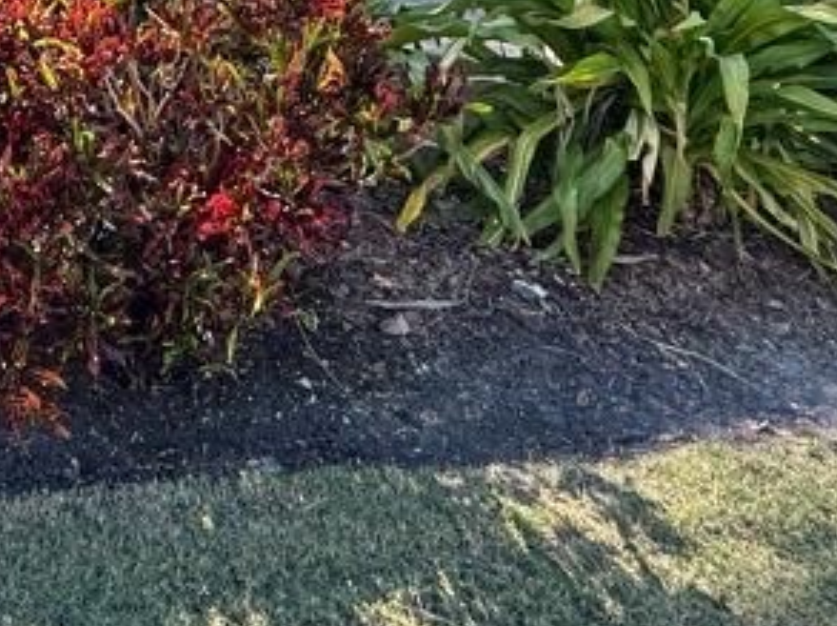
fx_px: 966
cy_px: -207
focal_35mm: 40
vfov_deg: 28.7
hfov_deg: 41.7
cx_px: 31
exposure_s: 1/243
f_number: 2.2
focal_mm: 2.22
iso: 40
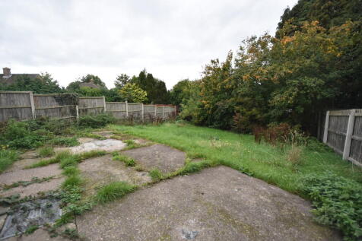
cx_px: 181
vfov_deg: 77.3
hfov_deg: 100.4
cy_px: 120
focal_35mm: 15
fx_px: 151
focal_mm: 10
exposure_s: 1/200
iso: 500
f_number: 5
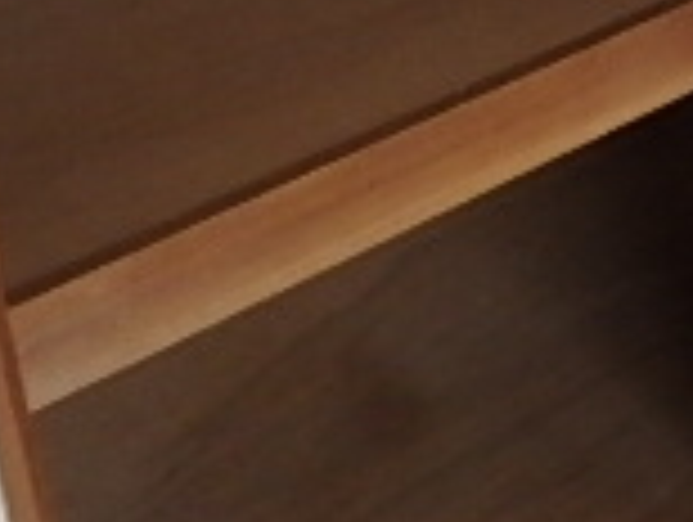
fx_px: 1744
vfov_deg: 15.5
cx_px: 657
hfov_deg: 21.8
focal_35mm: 87
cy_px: -288
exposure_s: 1/125
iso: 500
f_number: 3.5
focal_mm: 3.7
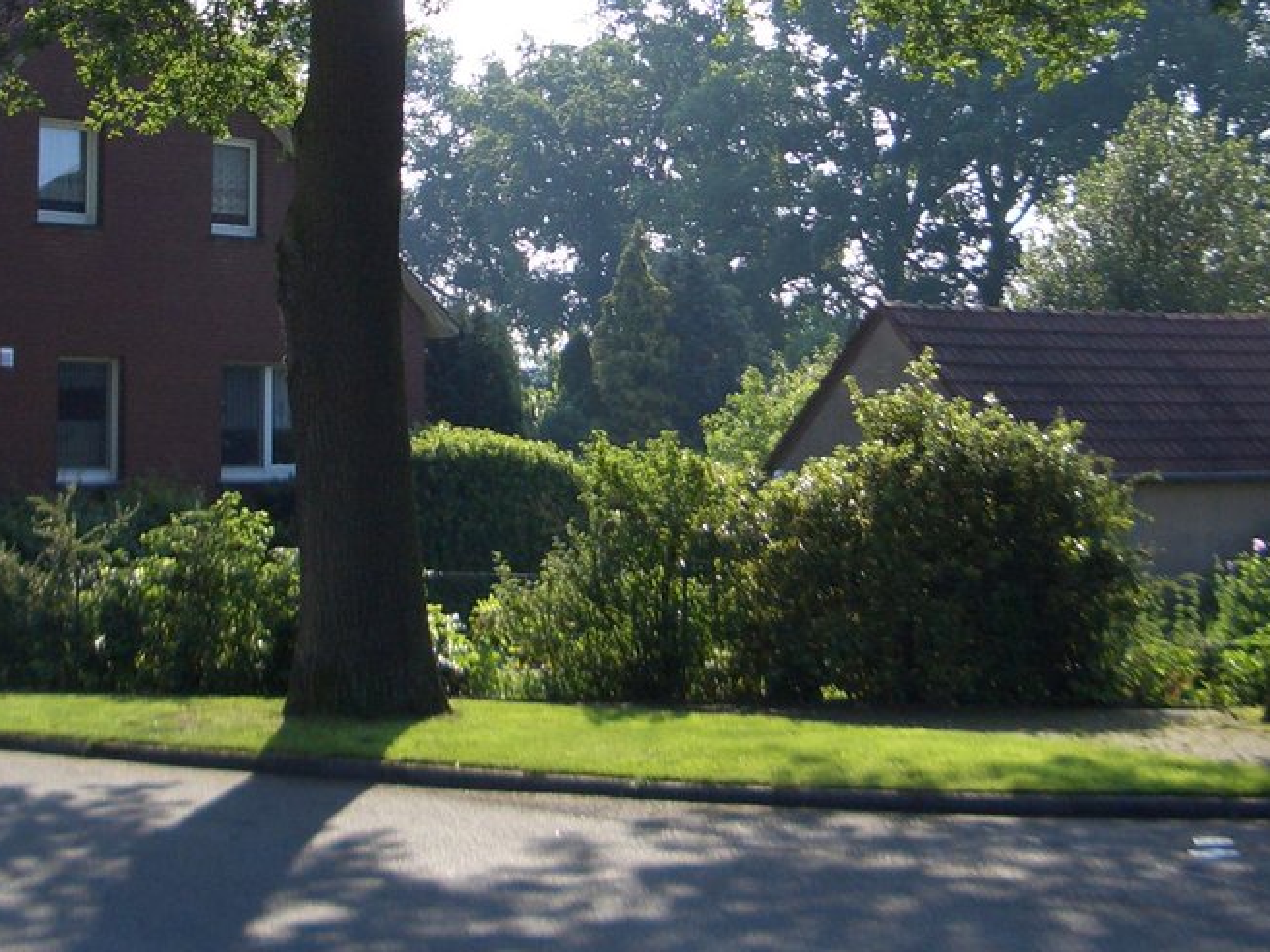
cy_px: 120
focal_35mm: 75
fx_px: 2752
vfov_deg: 19.3
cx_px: 598
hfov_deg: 26.0
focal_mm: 6.8
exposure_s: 1/800
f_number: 2.8
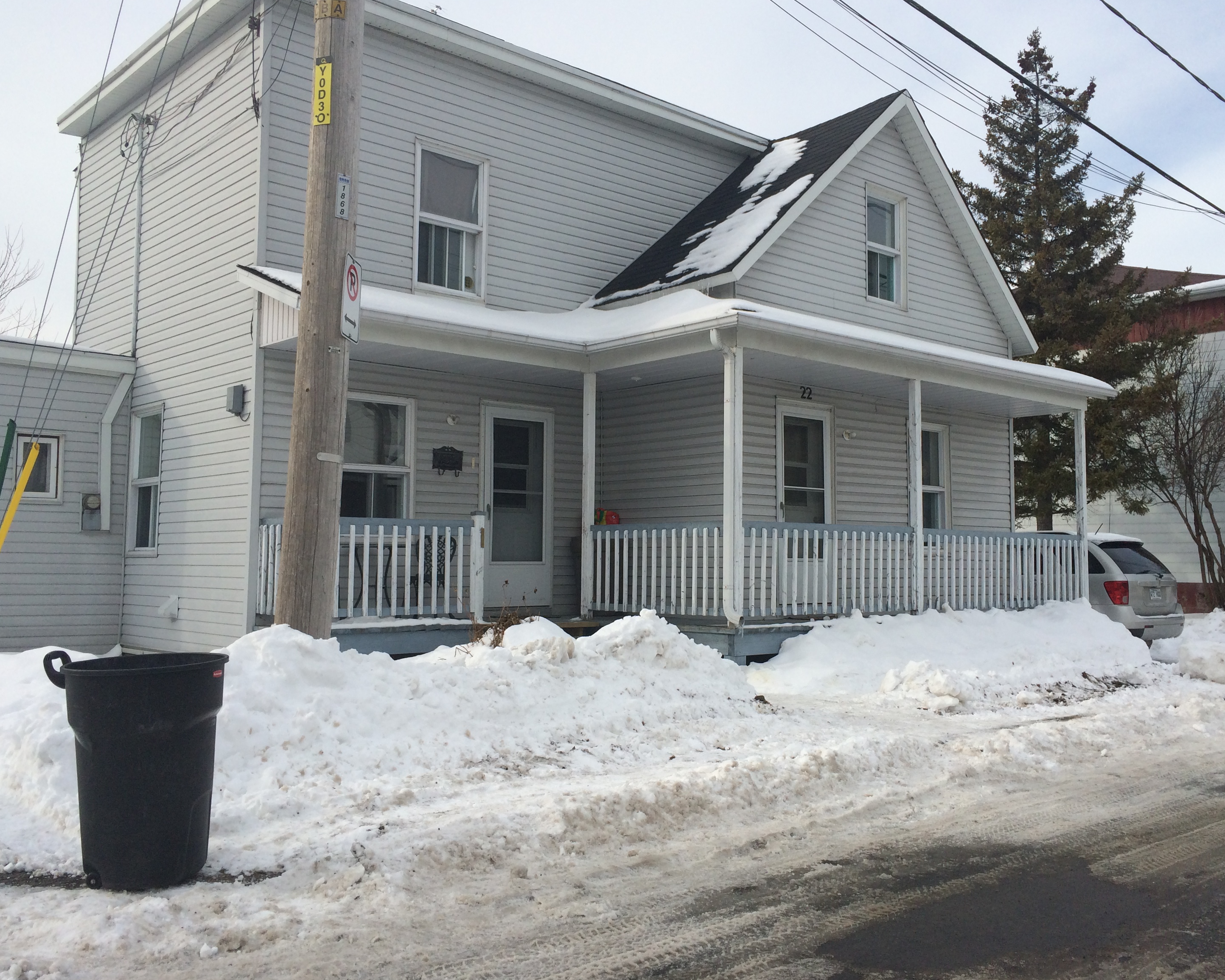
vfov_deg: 45.8
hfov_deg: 55.6
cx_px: 666
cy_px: 490
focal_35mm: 32
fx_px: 1160
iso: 32
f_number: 2.2
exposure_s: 1/2160
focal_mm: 4.15
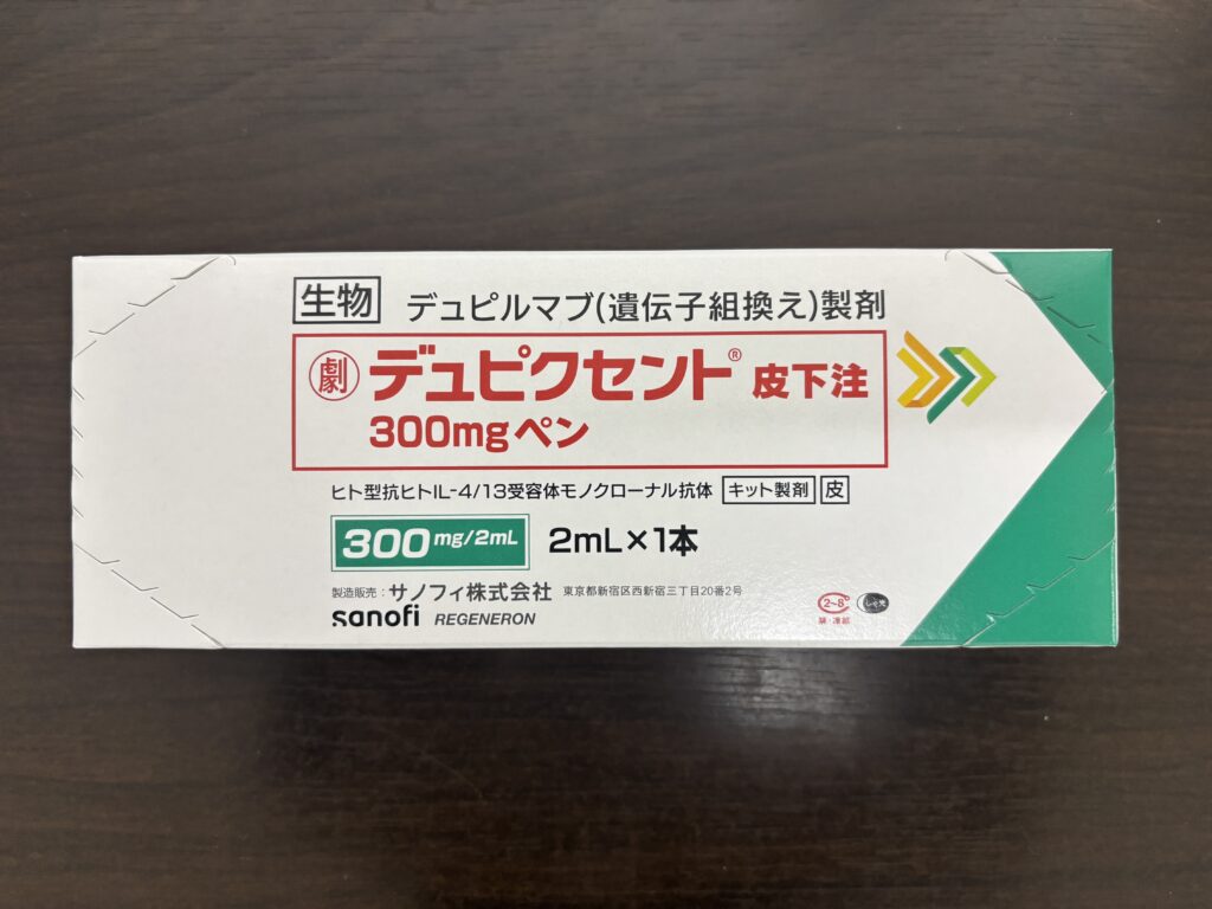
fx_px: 910
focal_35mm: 26
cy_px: 454
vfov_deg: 53.1
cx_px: 606
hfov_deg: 67.3
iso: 160
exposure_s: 1/50
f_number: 1.6
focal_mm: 5.96
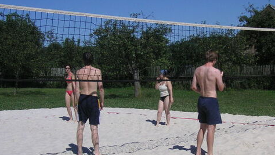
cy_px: 98
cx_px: 165
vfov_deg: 17.7
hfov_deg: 30.9
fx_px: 496
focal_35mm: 68
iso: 50
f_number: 6.7
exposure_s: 1/350
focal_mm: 6.1
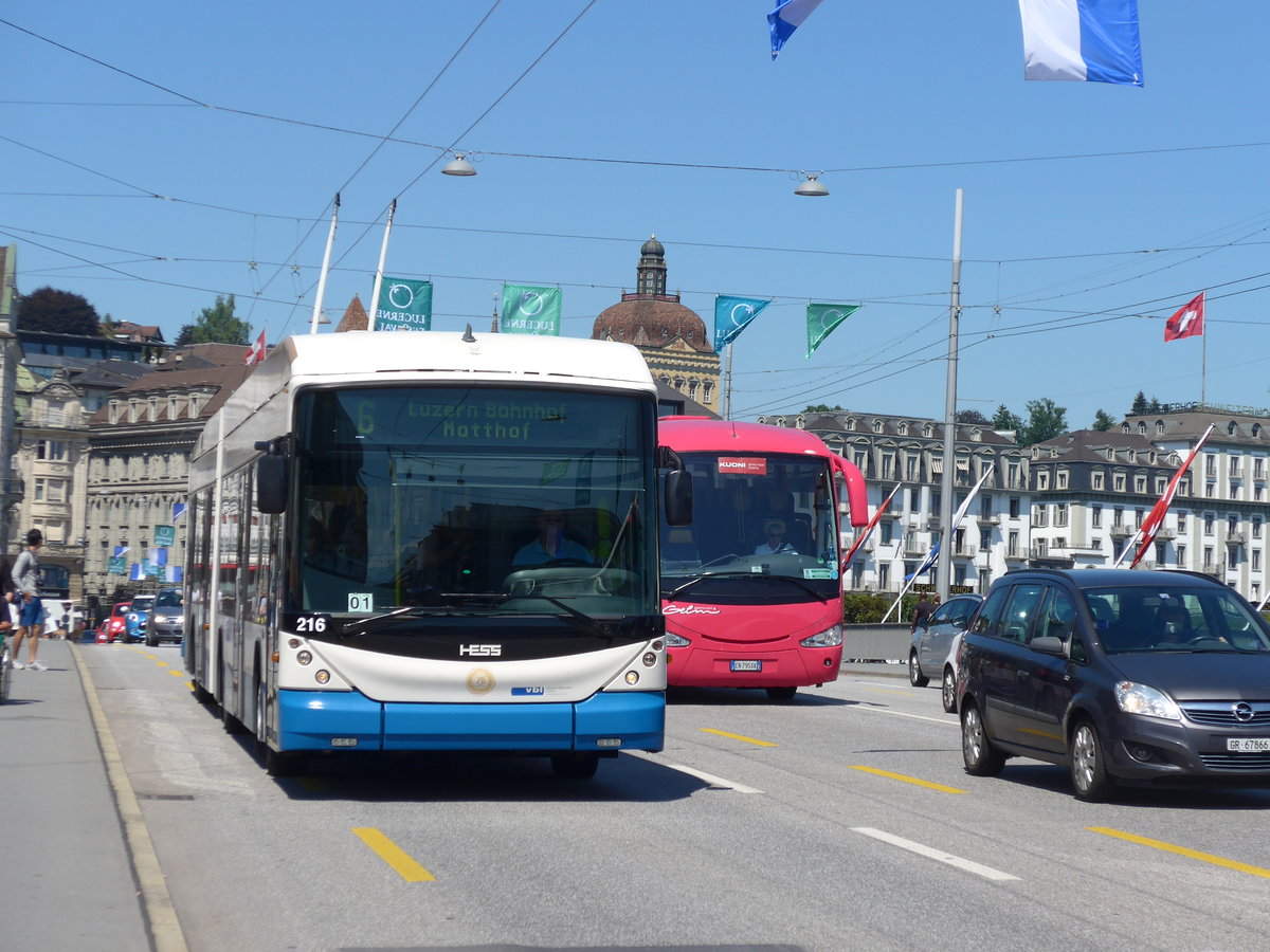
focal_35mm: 90
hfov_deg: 21.8
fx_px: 3302
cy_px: 476
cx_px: 635
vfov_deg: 16.4
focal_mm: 18
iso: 80
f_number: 4.6
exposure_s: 1/640
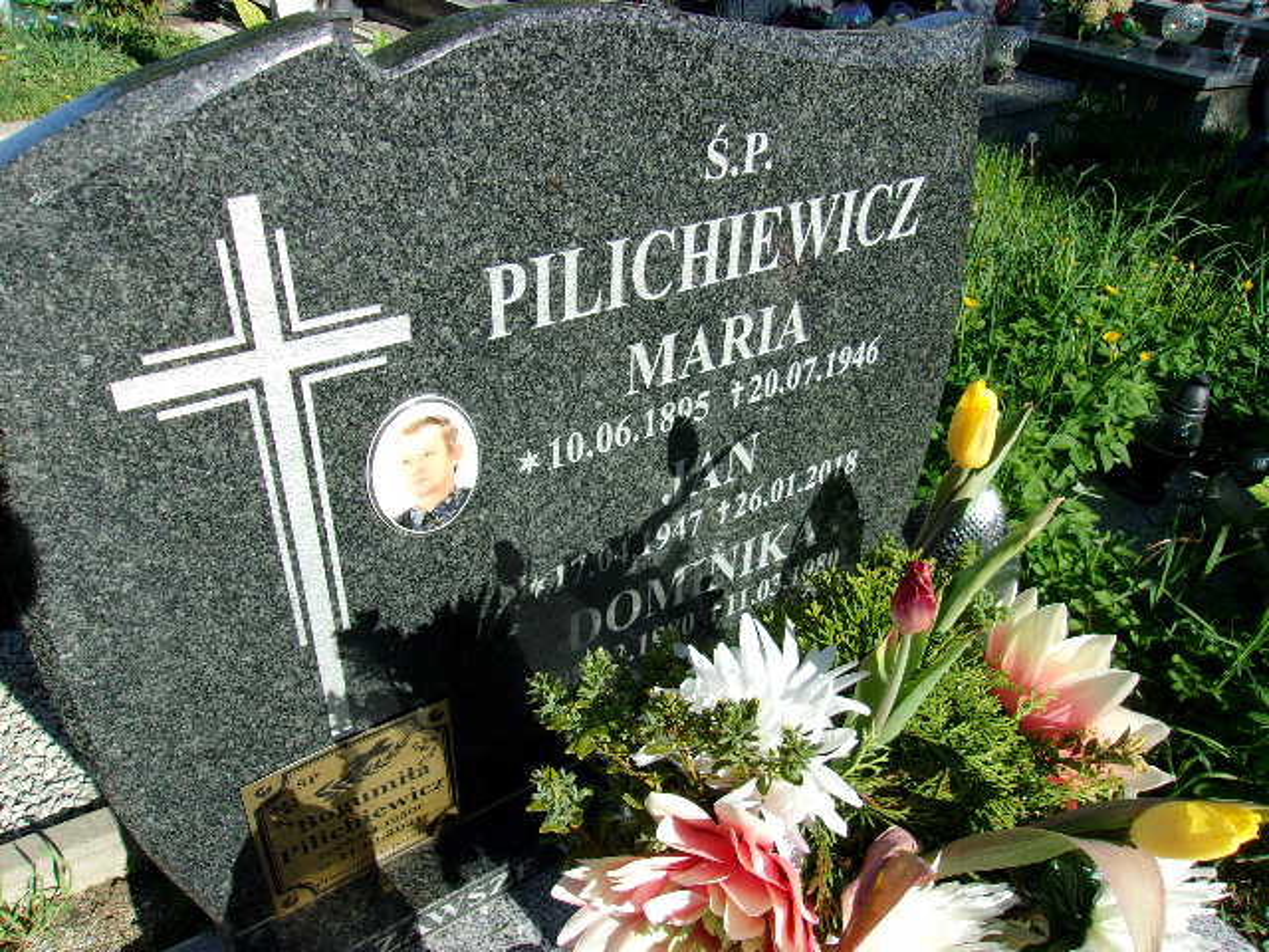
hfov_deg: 65.3
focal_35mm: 27
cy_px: 476
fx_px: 990
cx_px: 634
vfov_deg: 51.4
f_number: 10.4
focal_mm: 4.9
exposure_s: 1/75
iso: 80
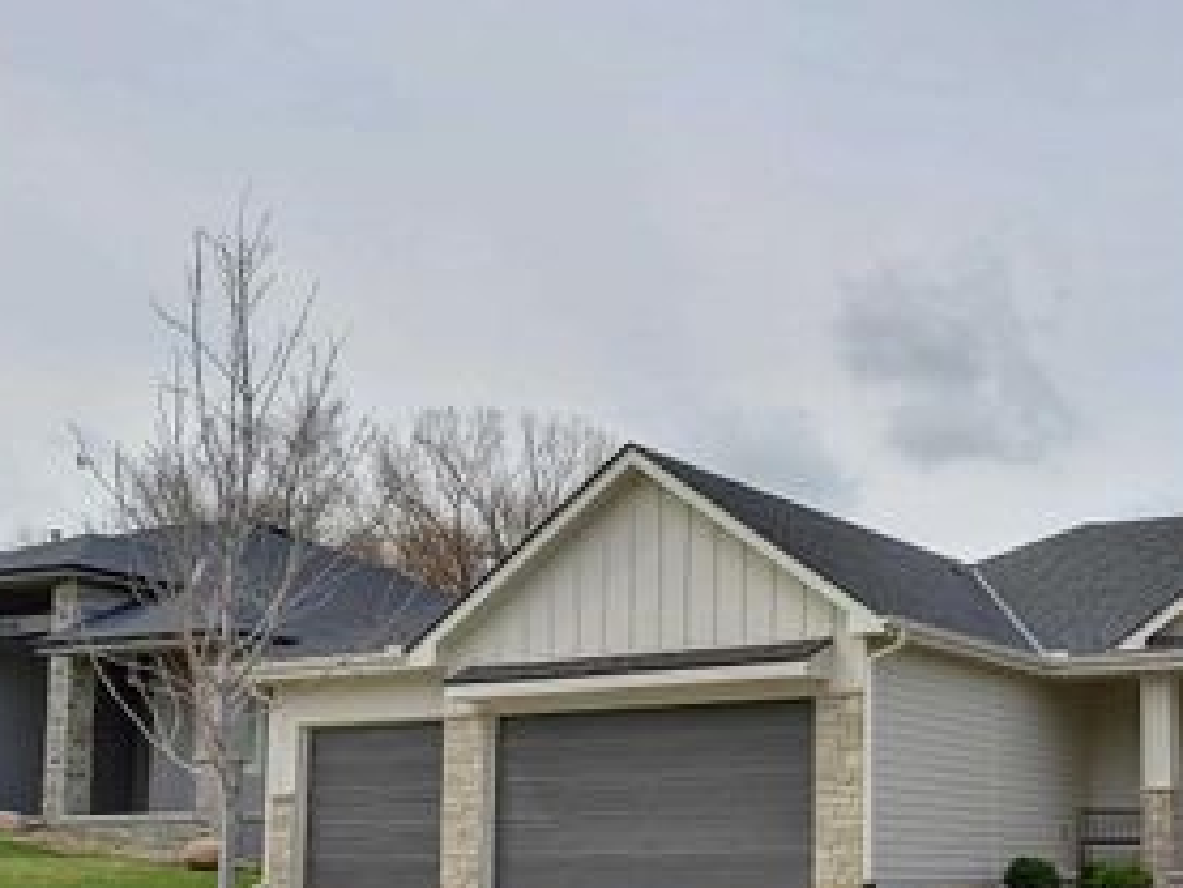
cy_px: 707
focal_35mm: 52
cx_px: 1012
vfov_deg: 27.5
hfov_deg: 35.1
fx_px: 1778
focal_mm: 30
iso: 125
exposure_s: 1/80
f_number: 16
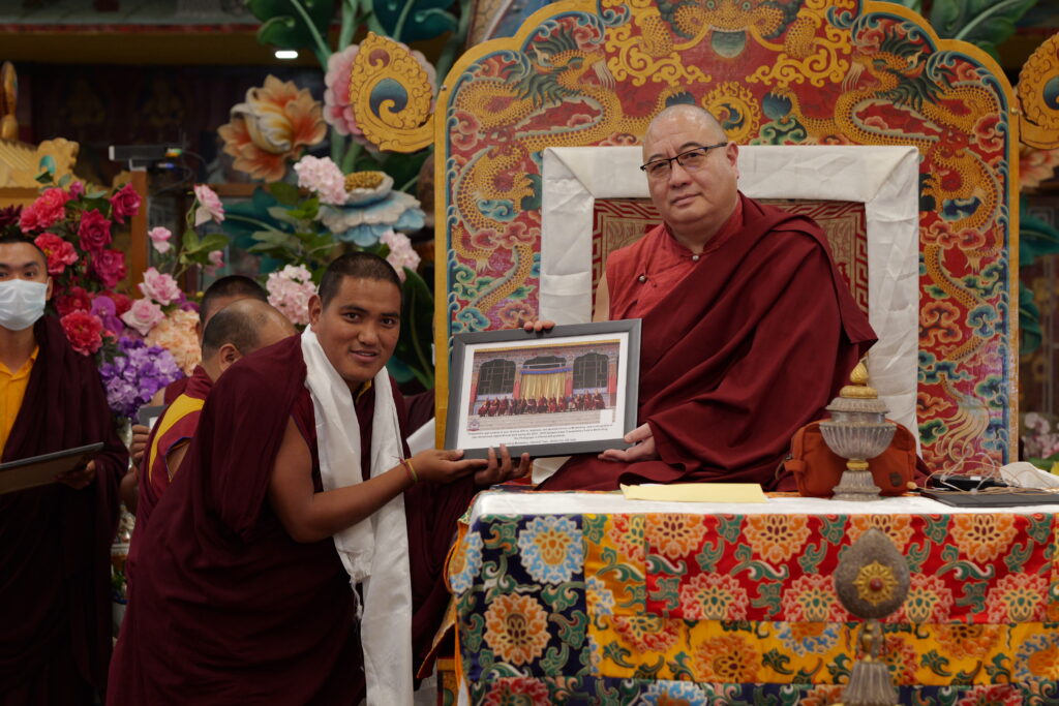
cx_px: 530
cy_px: 353
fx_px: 2501
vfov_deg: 16.1
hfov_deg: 23.9
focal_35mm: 85
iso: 3200
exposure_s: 1/125
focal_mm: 85
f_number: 4
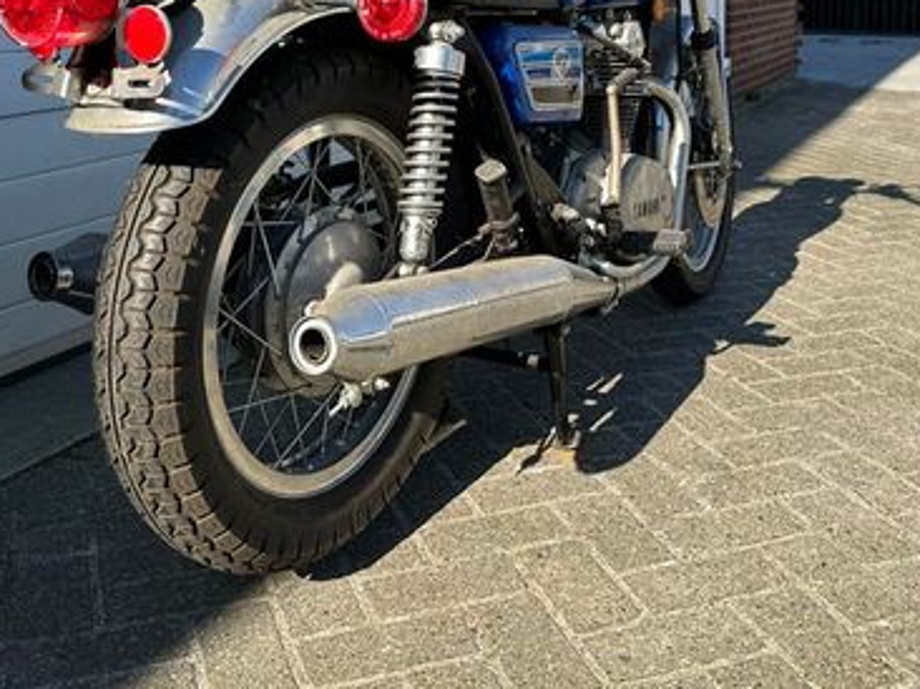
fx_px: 1116
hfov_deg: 44.8
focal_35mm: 42
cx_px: 473
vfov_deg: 32.8
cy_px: 88
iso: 80
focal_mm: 6.86
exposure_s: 1/2299
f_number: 1.78
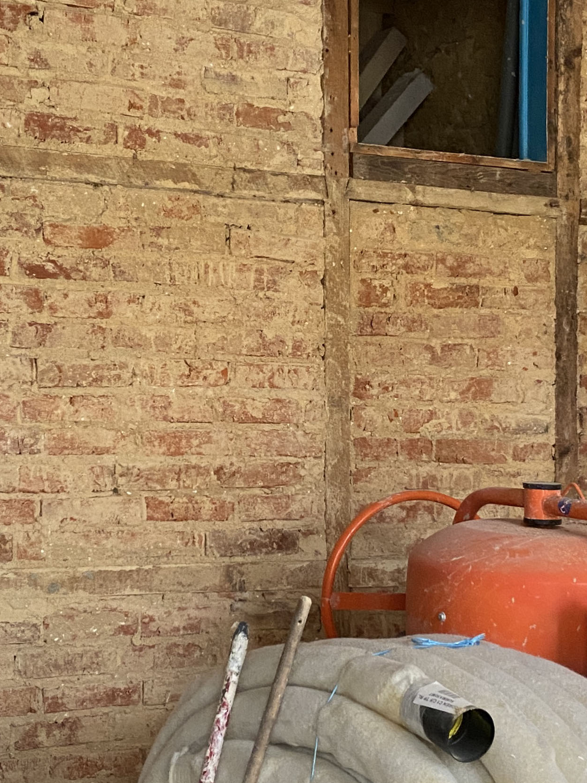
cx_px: 251
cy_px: 383
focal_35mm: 63
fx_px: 1424
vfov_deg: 30.7
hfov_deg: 23.3
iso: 500
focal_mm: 4.25
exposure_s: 1/60
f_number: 1.8
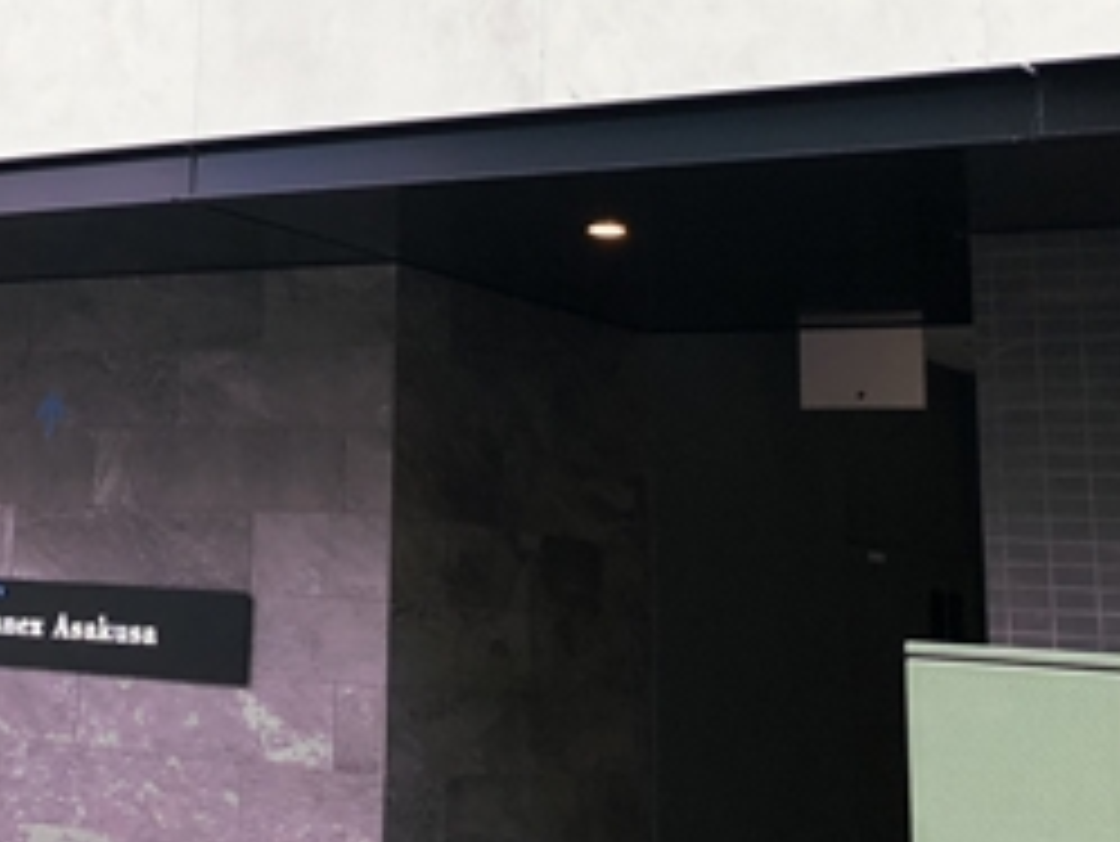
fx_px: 2331
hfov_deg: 26.3
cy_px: -95
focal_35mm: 72
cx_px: 162
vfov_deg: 19.6
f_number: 1.8
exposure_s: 1/124
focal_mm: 3.99
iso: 20
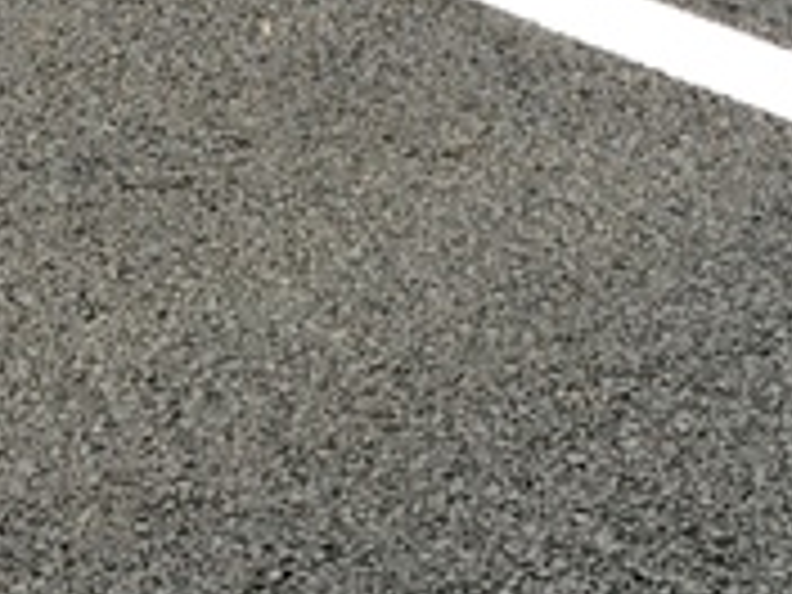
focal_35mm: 102
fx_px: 2334
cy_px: 52
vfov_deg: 14.4
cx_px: 144
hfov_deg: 19.0
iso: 50
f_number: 2.2
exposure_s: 1/60
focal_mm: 4.15
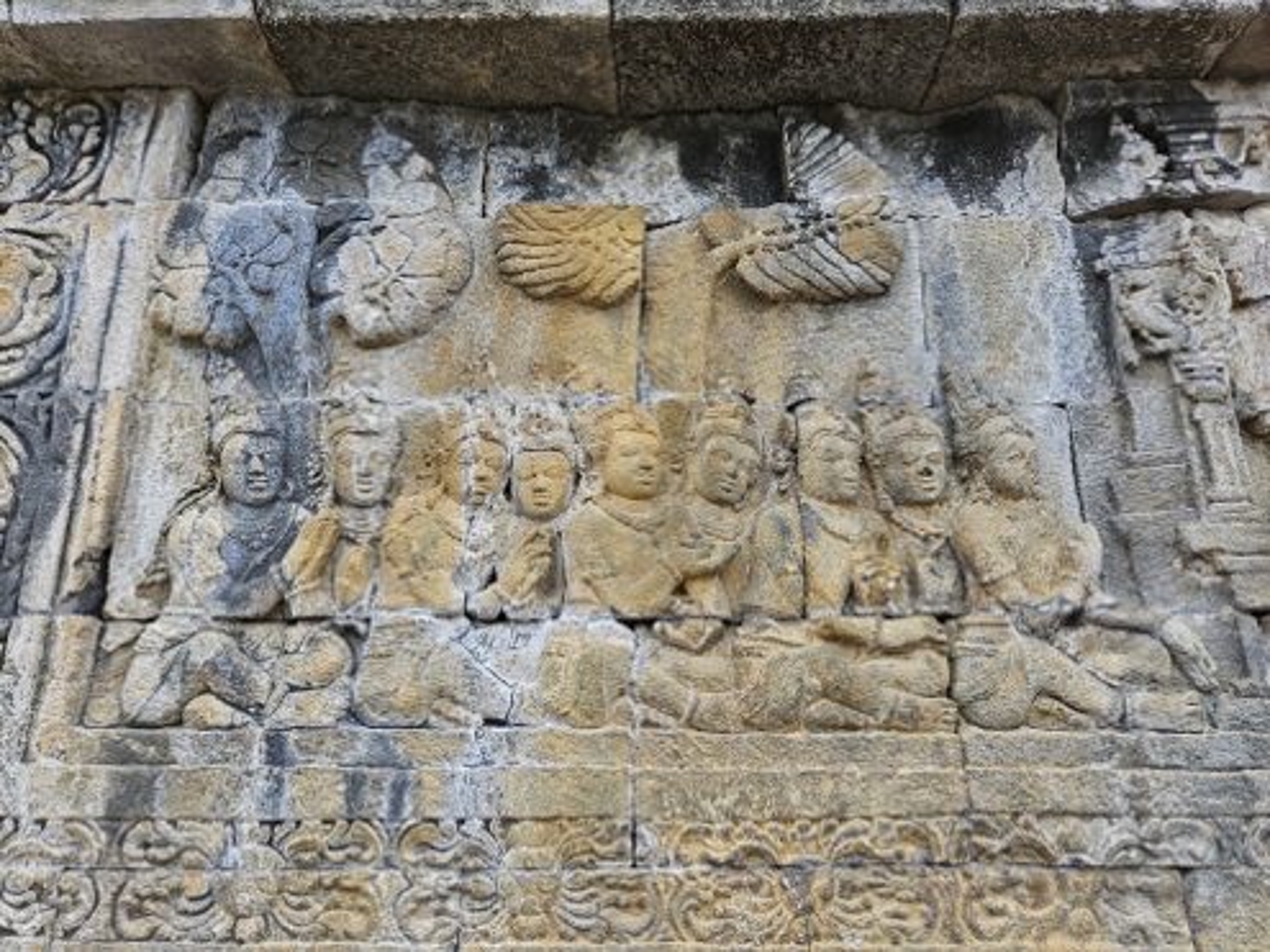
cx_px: 635
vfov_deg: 58.9
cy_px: 476
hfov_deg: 73.9
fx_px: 844
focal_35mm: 23
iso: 32
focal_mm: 5.4
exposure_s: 1/515
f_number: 1.8
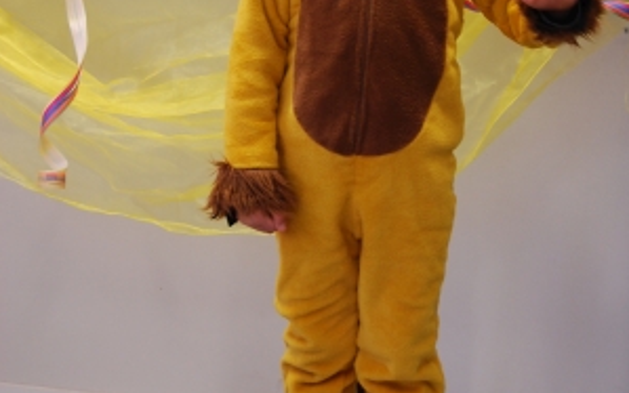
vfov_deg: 12.2
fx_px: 1817
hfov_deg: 19.6
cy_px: -11
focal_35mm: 106
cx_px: 314
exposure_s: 1/30
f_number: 5.3
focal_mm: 46
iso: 360
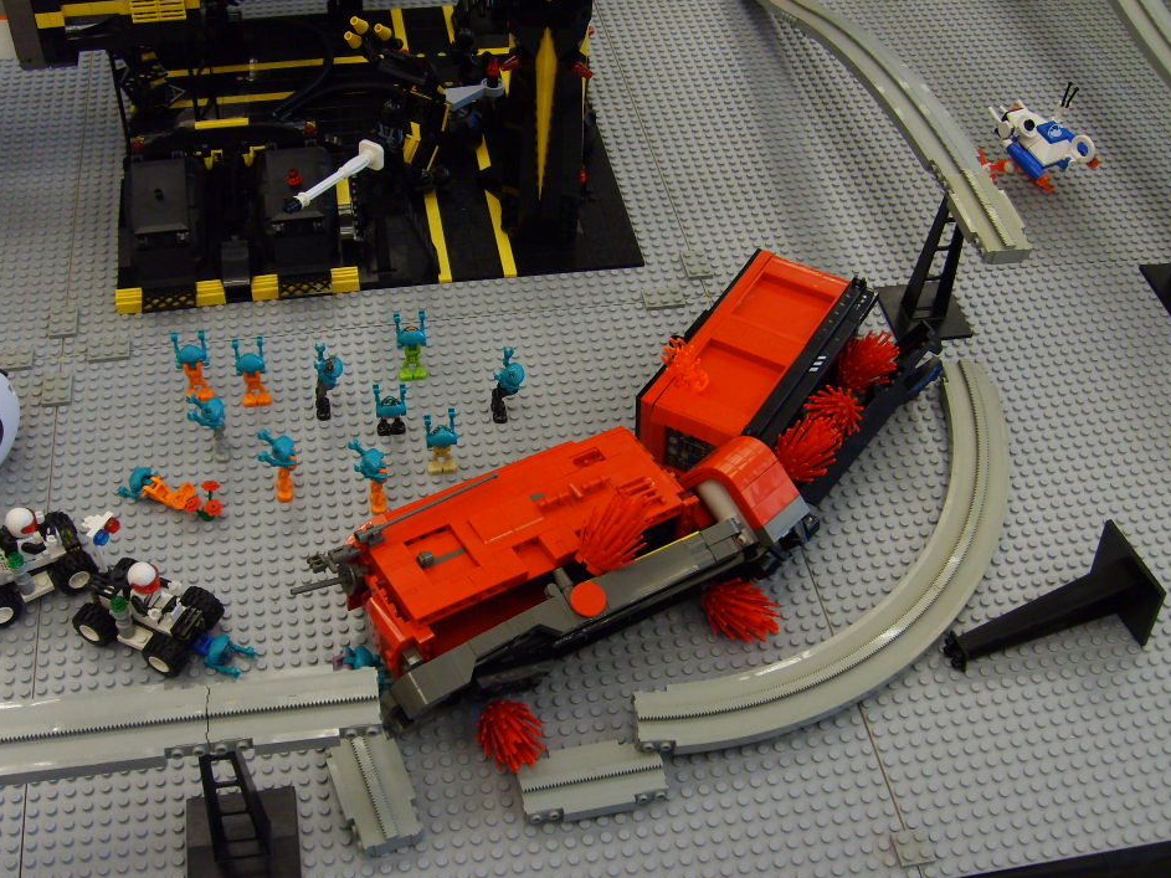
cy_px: 466
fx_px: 1285
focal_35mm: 38
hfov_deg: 48.9
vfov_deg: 37.7
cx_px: 541
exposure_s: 1/30
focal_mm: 5.8
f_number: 2.8
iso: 100
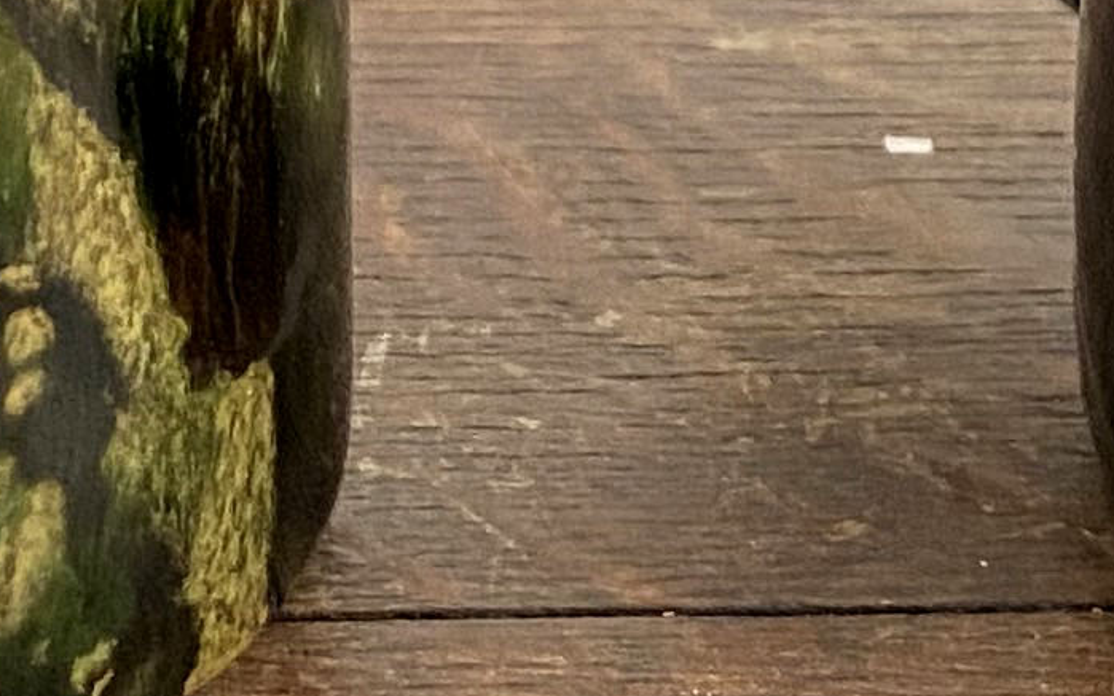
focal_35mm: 159
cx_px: 626
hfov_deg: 13.2
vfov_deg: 7.6
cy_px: -1013
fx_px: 4828
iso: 125
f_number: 1.8
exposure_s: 1/71
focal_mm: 4.25
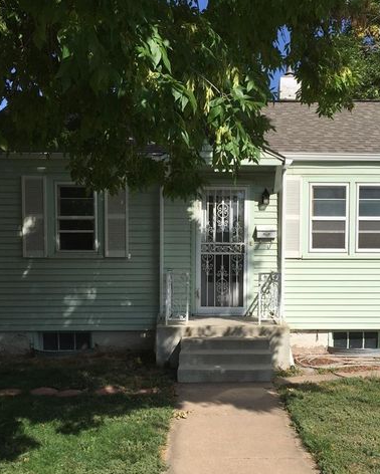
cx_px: 232
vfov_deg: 45.5
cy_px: 287
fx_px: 562
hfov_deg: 37.2
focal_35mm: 40
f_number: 2.2
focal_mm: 4.15
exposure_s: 1/3049
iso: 32
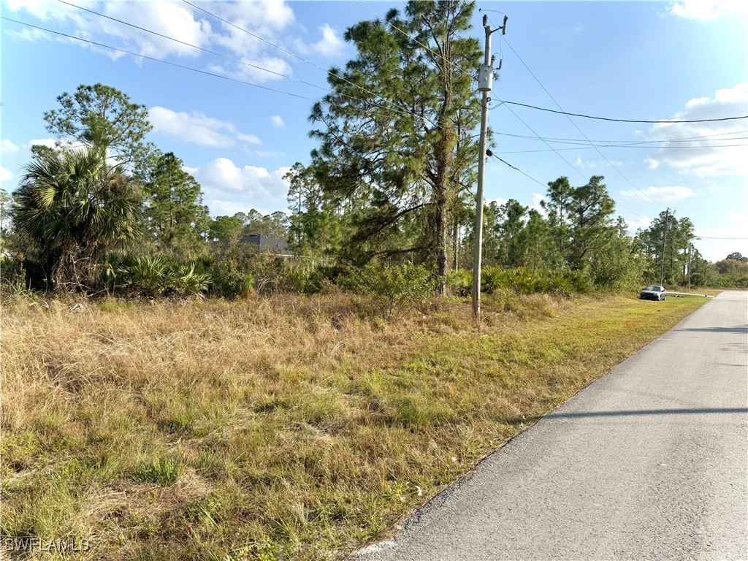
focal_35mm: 24
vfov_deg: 56.8
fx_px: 519
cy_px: 280
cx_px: 374
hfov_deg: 71.6
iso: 80
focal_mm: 6.76
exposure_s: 1/3759
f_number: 1.78
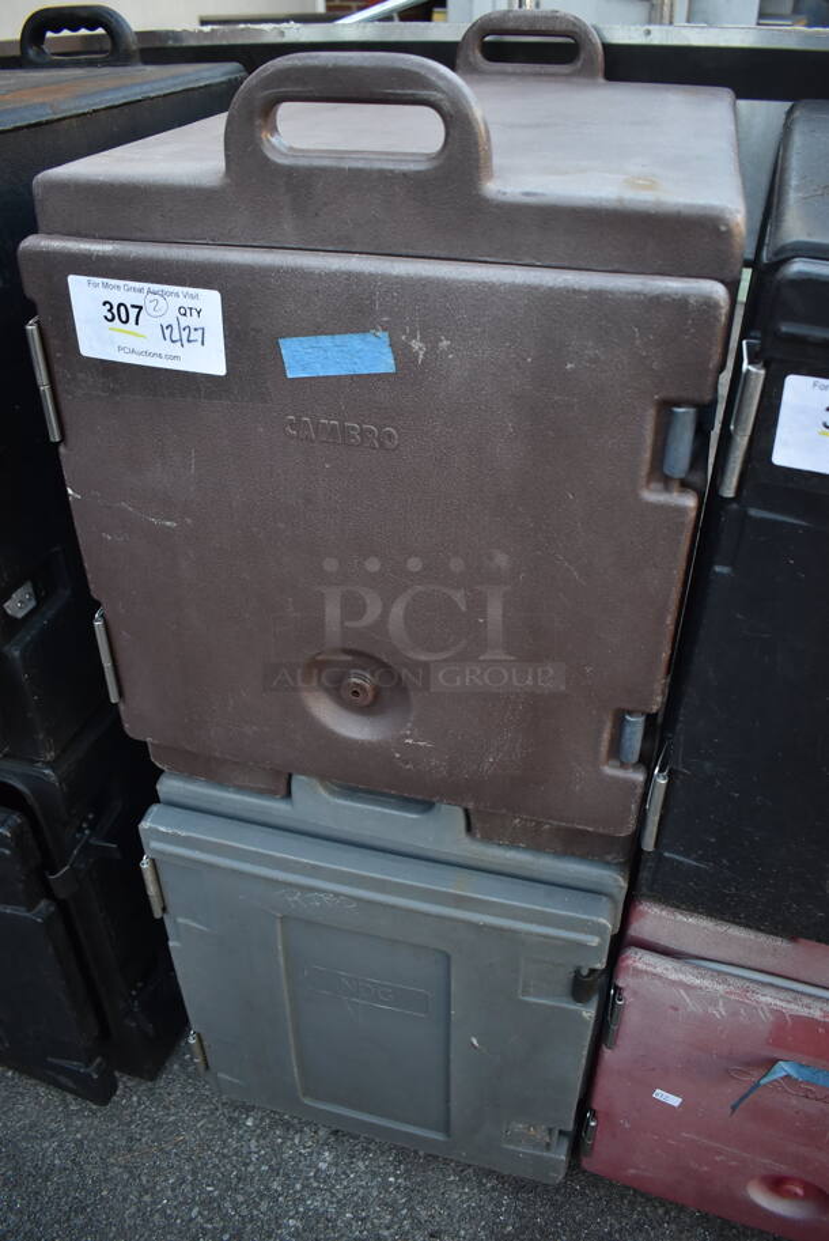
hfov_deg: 48.0
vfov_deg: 67.3
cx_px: 414
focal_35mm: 27
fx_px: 931
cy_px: 620
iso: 640
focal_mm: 18
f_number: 3.5
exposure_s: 1/250
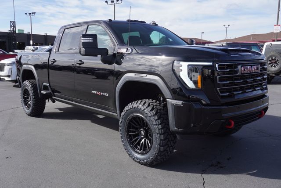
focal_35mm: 34
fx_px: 270
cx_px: 140
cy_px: 94
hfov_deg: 55.1
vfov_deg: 38.4
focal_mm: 23
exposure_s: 1/200
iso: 100
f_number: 8
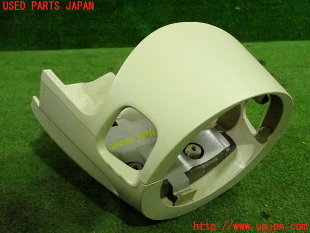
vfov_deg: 29.1
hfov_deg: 38.2
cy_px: 116
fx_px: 448
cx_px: 155
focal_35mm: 50
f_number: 3.2
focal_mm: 9.01
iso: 1600
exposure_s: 1/125
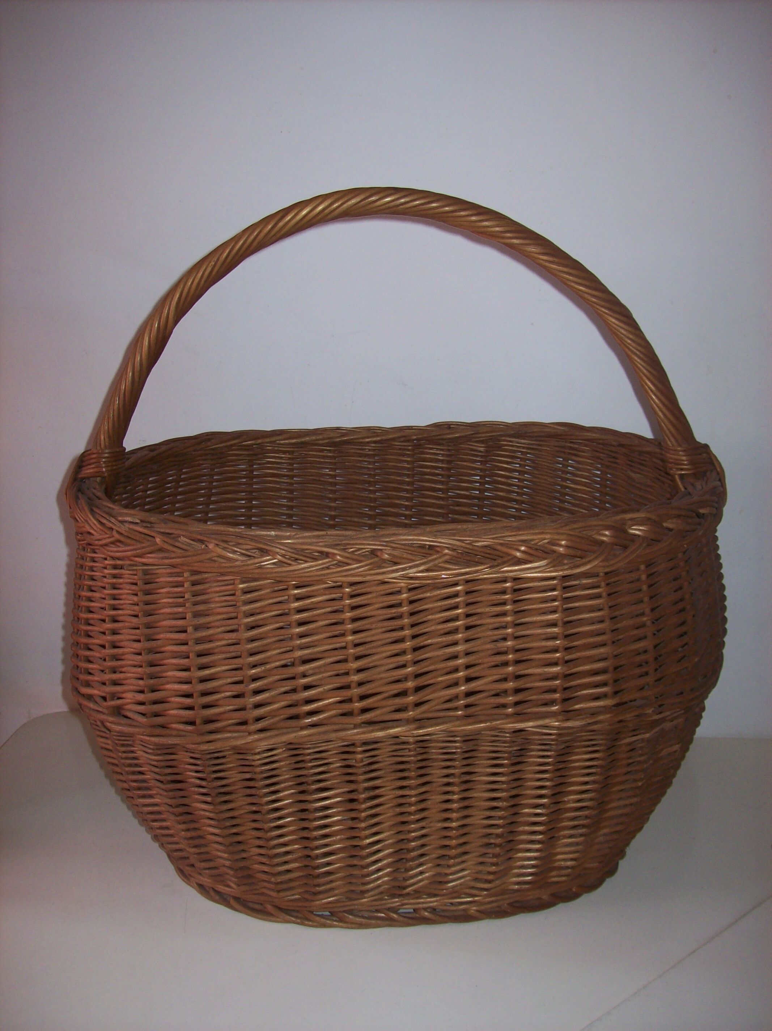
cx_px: 386
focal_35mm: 36
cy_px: 516
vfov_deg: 51.4
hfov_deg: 39.6
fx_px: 1071
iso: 80
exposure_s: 1/64
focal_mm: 6
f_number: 2.7
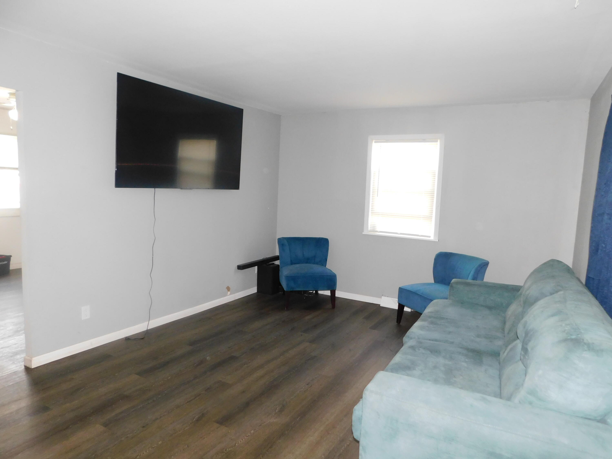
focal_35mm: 23
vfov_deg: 58.9
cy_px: 230
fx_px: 407
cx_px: 306
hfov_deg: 73.9
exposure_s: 1/30
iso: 320
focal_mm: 4
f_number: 3
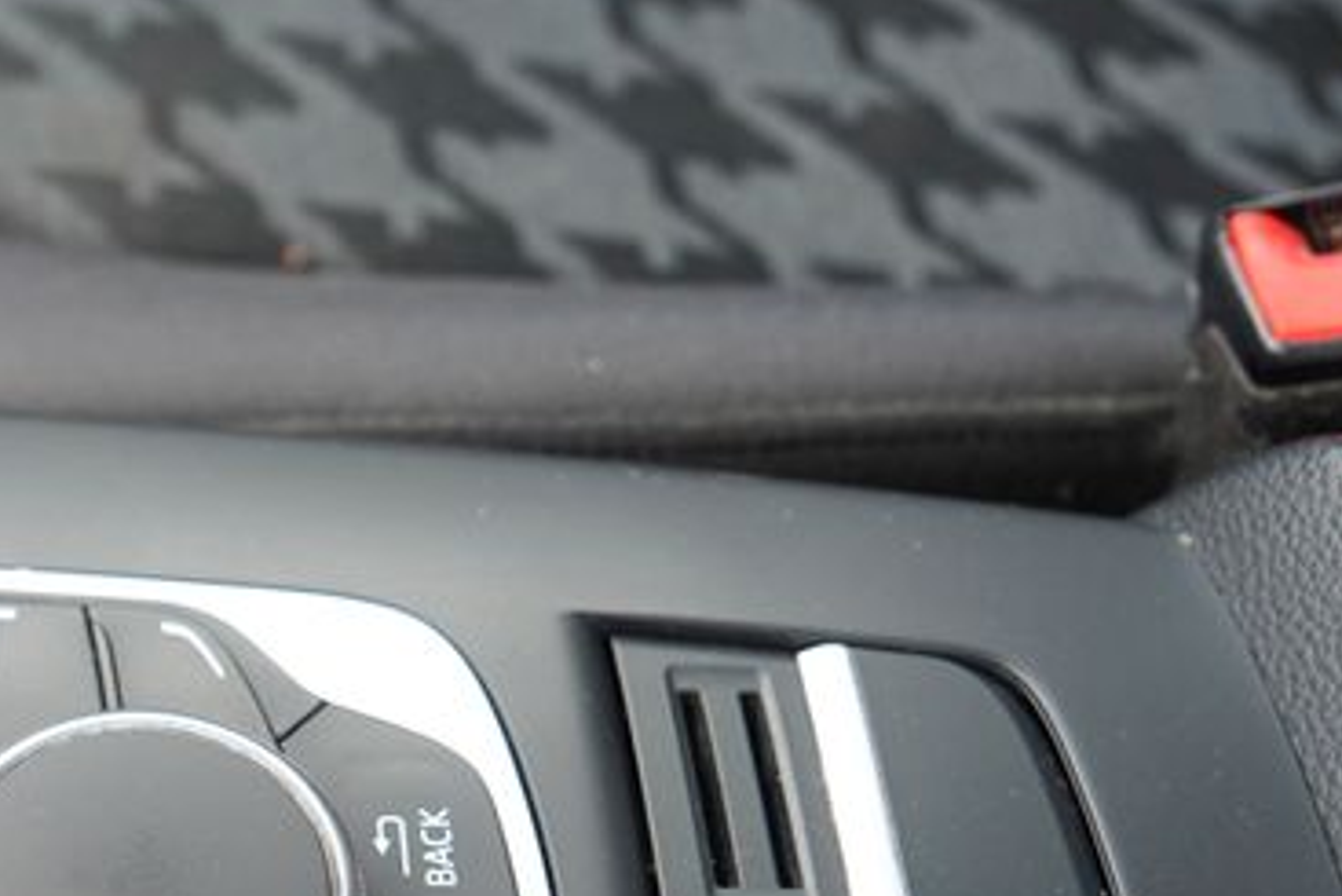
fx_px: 2498
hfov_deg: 26.0
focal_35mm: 67
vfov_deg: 19.7
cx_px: -366
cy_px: 909
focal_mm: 24
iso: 100
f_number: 4
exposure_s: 1/60
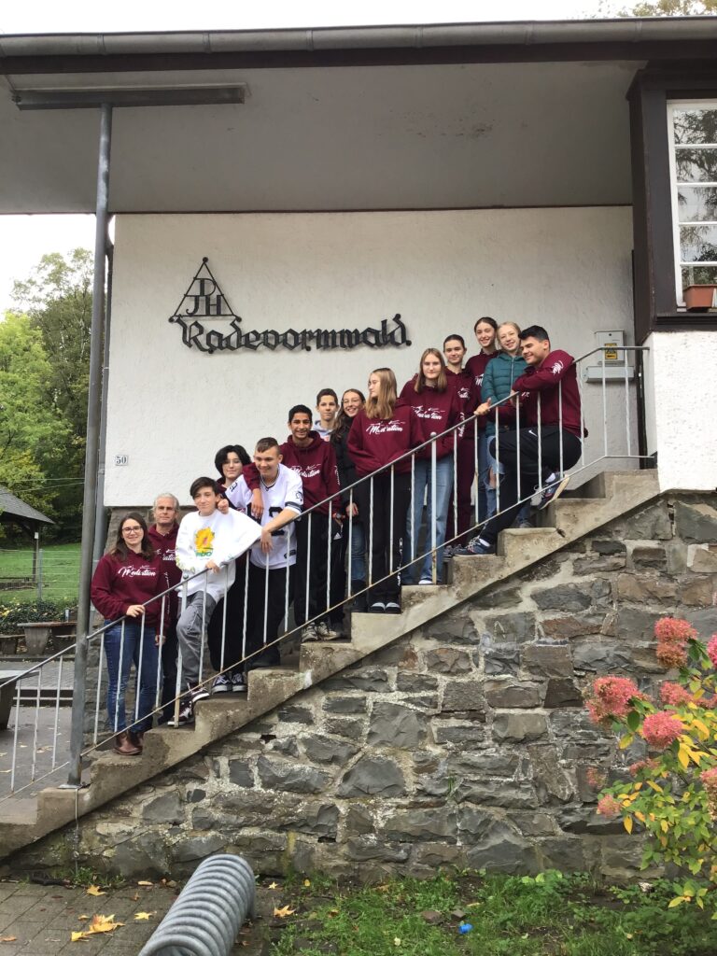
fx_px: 856
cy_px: 478
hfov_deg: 45.4
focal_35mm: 31
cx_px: 358
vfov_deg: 58.4
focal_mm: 3.3
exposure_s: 1/100
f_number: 2.4
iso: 32
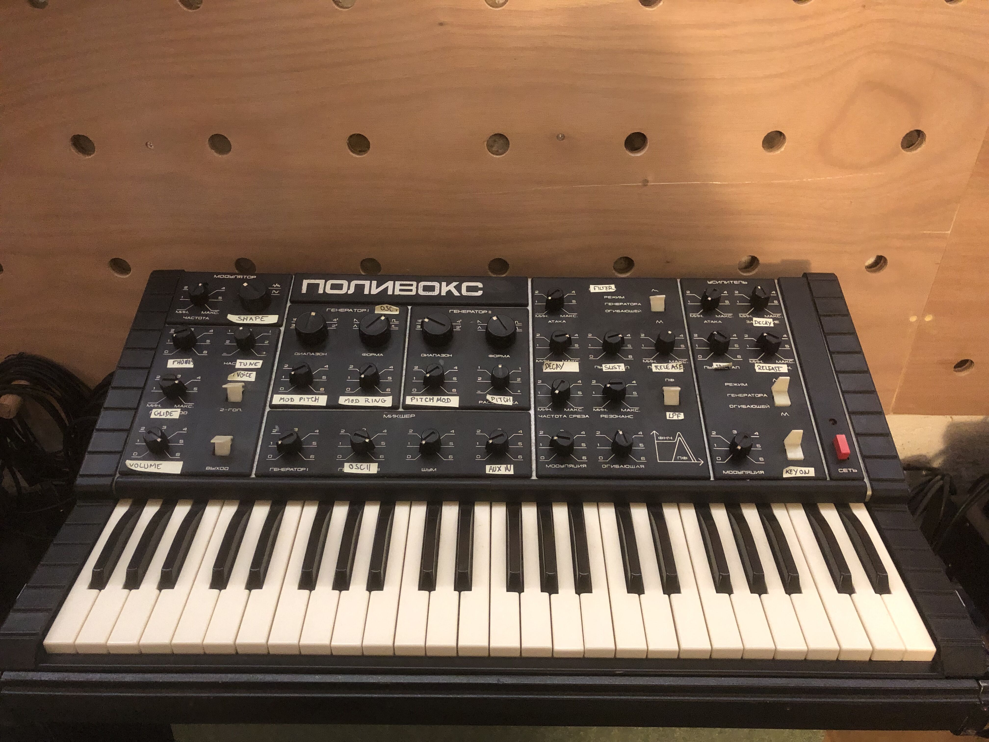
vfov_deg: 49.7
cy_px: 371
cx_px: 494
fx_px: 800
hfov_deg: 63.4
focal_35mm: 28
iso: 100
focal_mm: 4
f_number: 1.8
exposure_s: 1/6
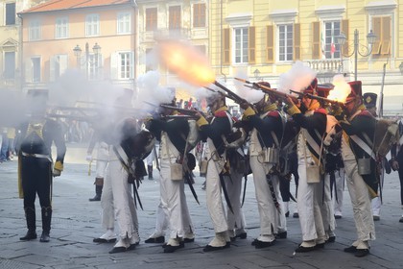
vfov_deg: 19.5
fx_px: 784
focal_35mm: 70
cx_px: 202
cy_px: 134
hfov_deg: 28.8
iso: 800
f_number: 14
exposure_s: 1/200
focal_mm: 70
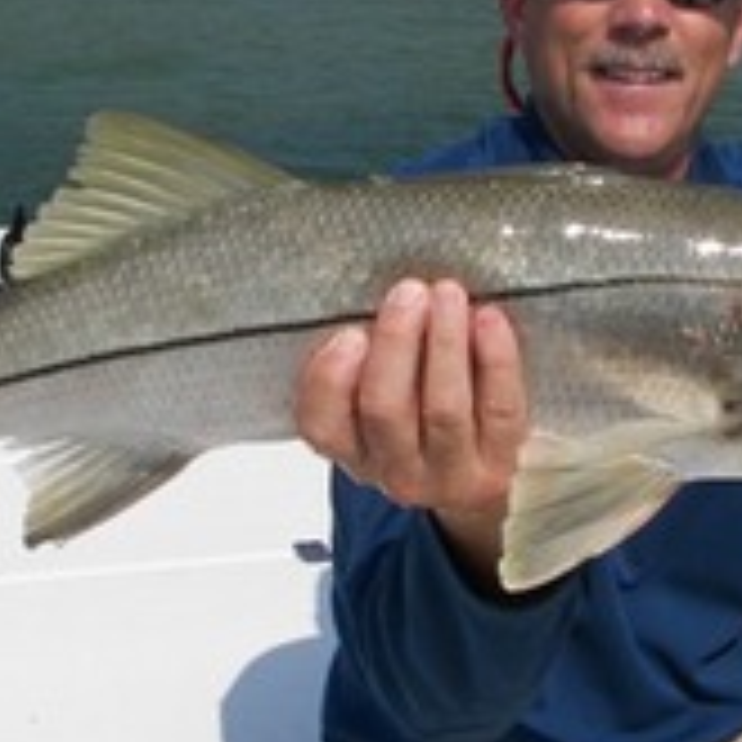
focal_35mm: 77
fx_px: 1867
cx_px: 459
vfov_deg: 22.4
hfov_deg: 22.4
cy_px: 283
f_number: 5.6
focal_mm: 6
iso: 50
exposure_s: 1/640
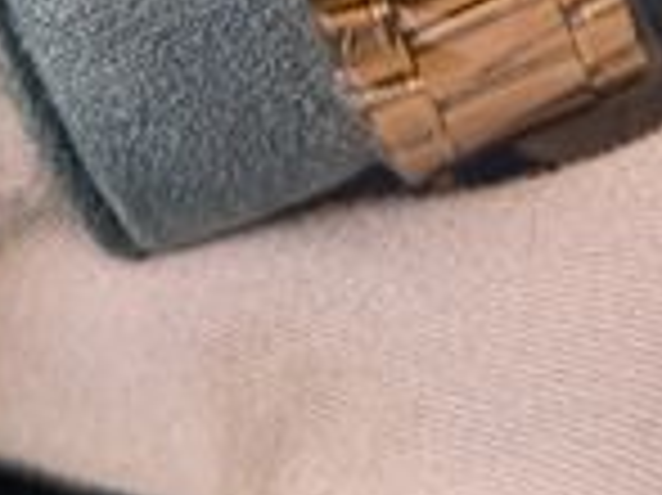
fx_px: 2503
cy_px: -369
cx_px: 268
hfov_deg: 15.1
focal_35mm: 131
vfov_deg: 10.7
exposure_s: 1/150
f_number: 1.85
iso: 47
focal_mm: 6.81
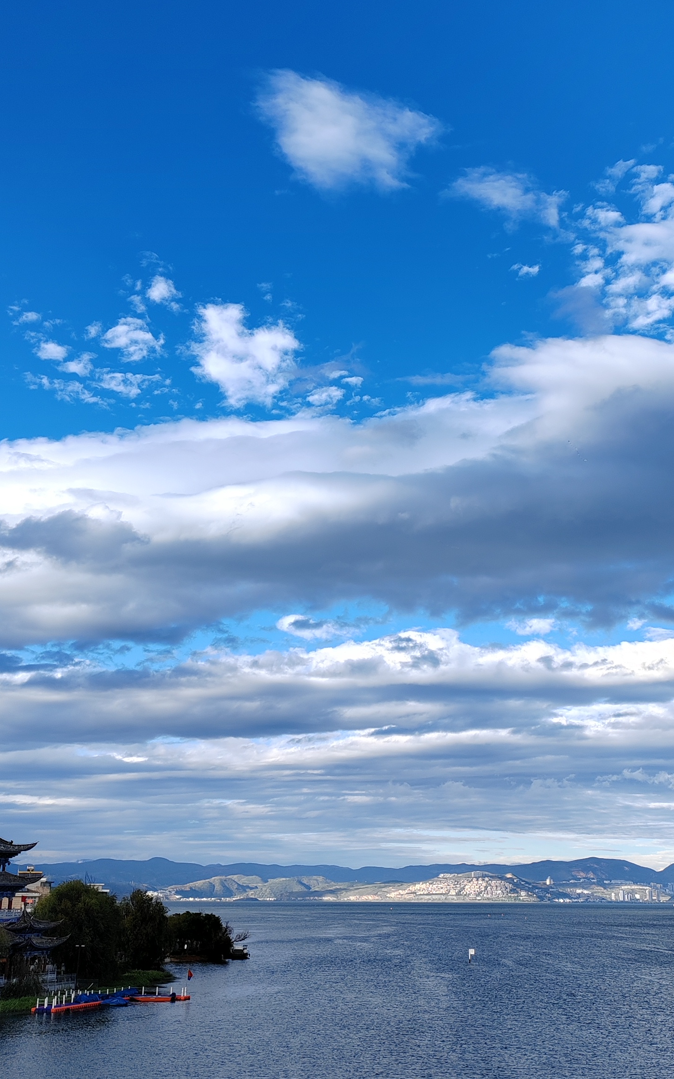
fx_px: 1323
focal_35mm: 45
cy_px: 471
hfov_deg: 28.5
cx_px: 413
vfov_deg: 44.3
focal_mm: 6.14
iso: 100
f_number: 1.8
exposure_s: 1/390
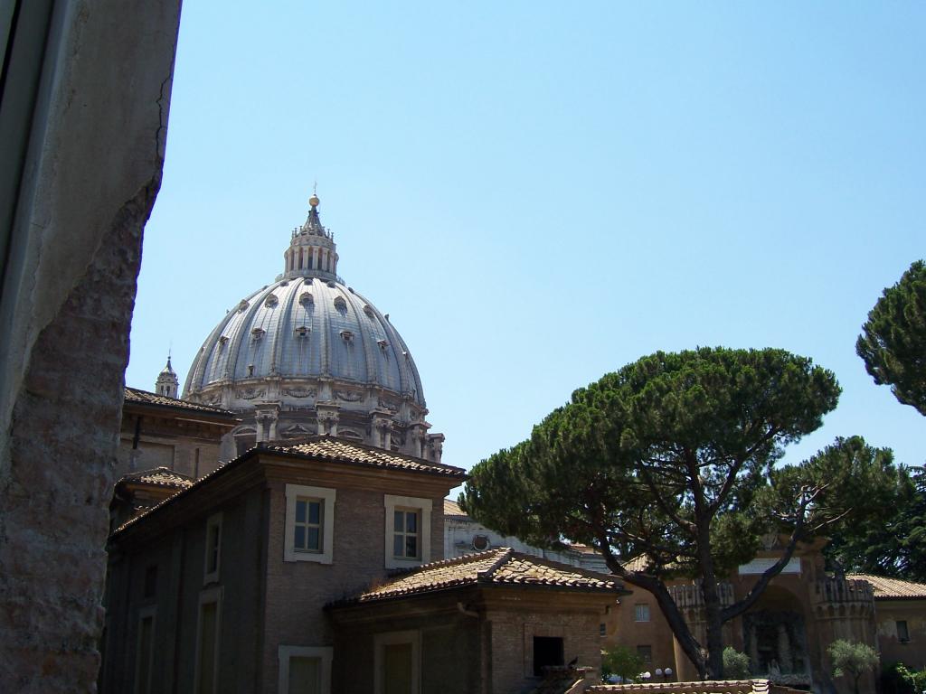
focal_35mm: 36
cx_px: 463
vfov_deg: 39.7
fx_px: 963
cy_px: 347
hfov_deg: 51.4
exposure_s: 1/350
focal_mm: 6
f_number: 4.8
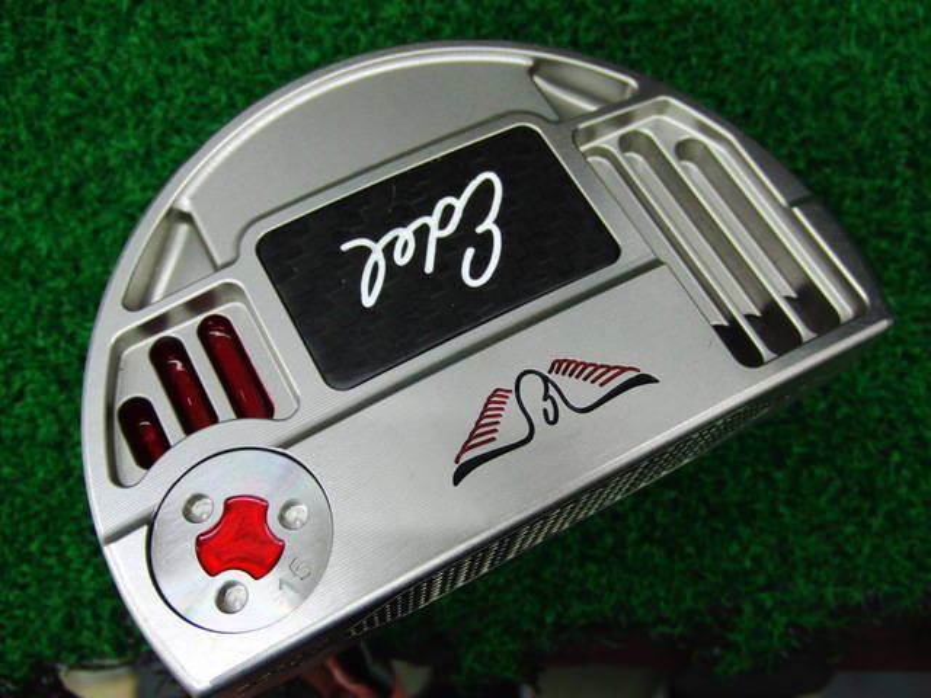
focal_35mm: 37
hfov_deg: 50.1
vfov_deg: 38.7
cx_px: 466
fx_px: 995
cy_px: 349
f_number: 3.6
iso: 400
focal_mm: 6.42
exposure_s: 1/60
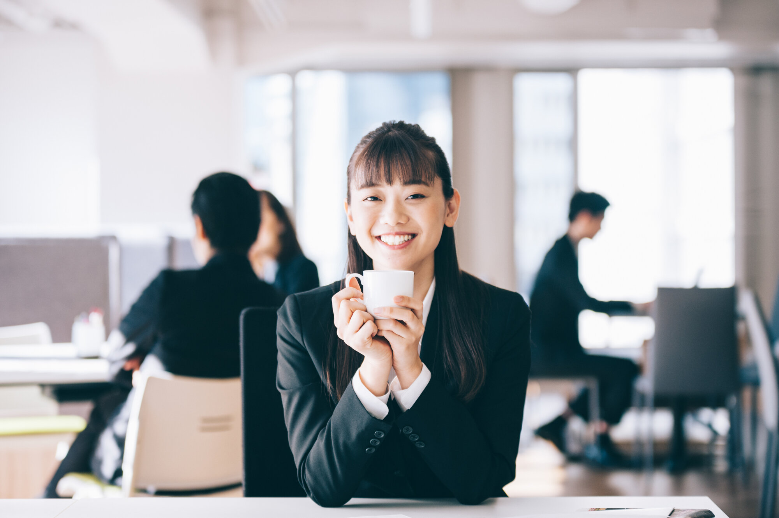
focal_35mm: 86
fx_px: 1859
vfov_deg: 15.9
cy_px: 259
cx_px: 390
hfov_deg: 23.7
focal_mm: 86
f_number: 2.8
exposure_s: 1/200
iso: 400
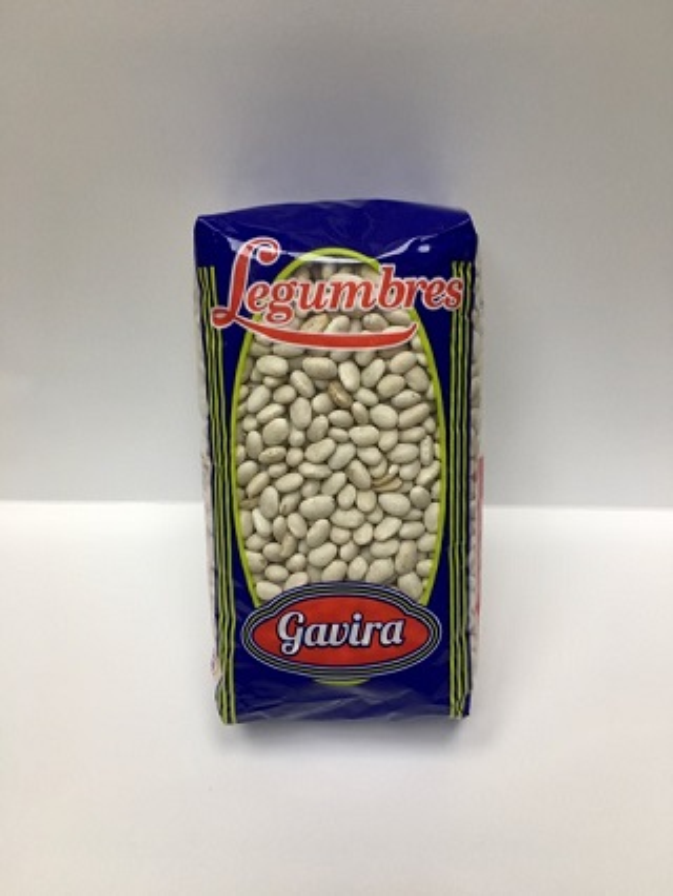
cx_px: 336
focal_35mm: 29
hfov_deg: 48.3
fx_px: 751
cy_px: 448
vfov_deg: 61.6
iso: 40
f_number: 2.2
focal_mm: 4.15
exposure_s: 1/100
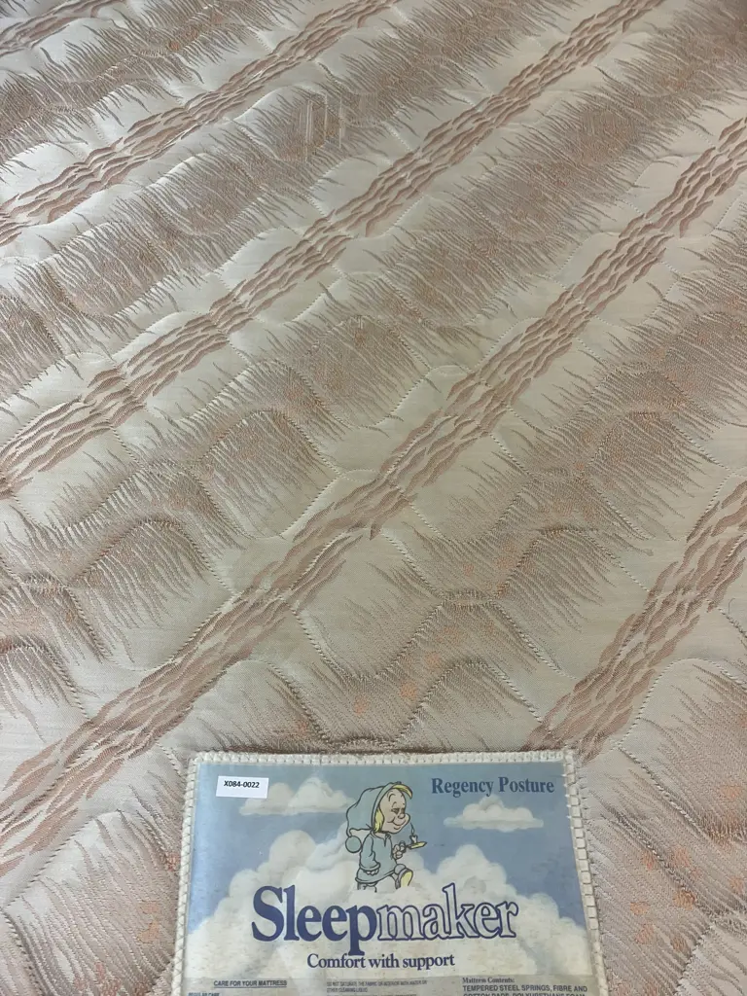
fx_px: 806
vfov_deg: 63.4
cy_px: 498
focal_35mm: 28
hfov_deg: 49.7
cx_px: 374
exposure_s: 1/50
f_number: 1.8
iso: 50
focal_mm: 3.99
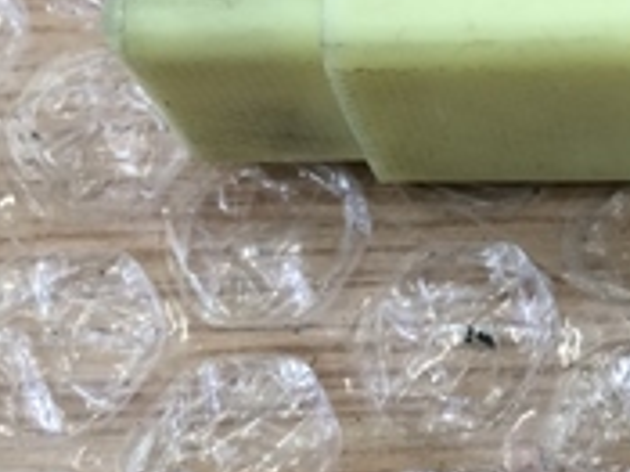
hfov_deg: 17.5
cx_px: 799
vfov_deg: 13.6
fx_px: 1928
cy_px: -72
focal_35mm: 106
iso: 40
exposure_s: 1/30
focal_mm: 4.15
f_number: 2.2
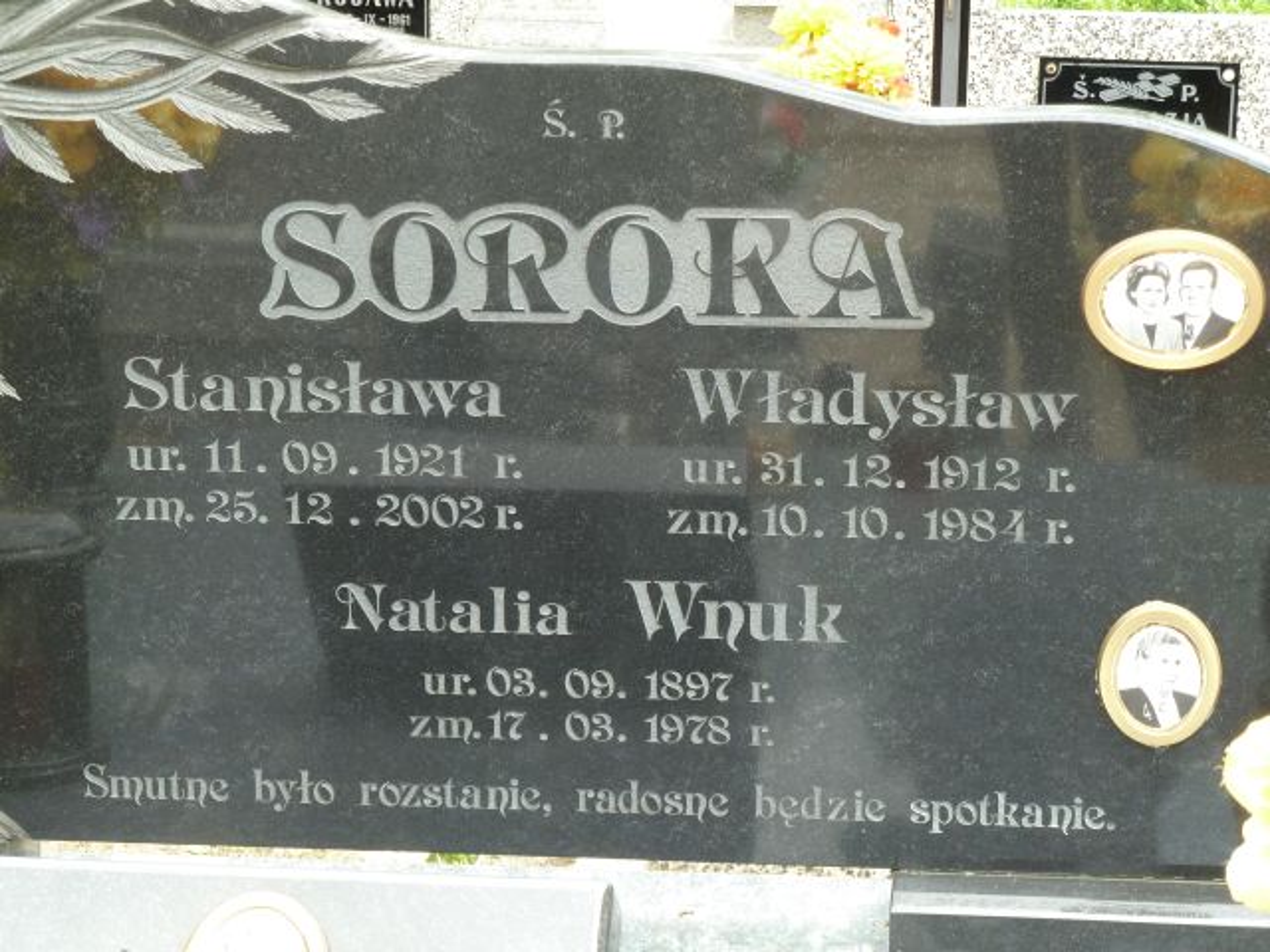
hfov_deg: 20.4
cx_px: 635
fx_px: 3522
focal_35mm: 96
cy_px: 476
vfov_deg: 15.4
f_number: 4.3
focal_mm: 15.8
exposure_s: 1/50
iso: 125
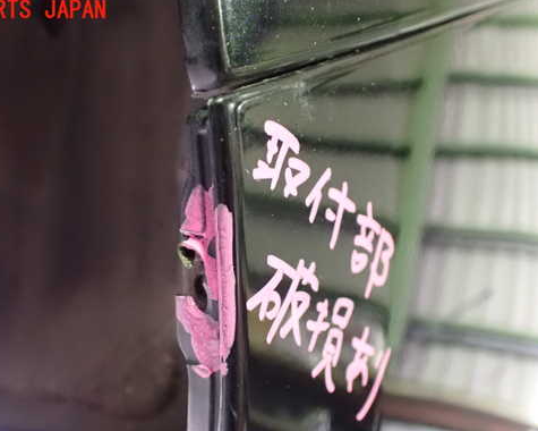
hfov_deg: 49.0
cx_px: 240
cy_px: 252
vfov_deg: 40.0
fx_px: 589
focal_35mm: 37
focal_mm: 5.4
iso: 1600
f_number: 2.3
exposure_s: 1/30
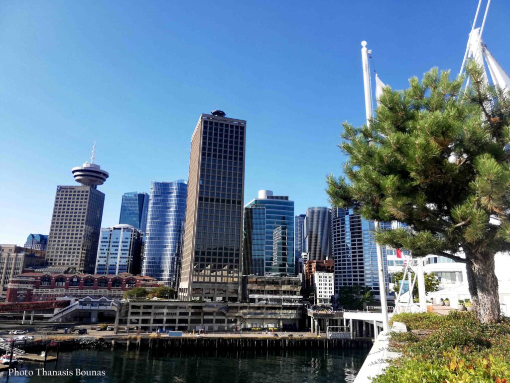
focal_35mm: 27
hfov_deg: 65.3
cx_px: 255
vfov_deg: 51.4
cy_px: 192
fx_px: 398
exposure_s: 1/546
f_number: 2.2
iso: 50
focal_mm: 3.81
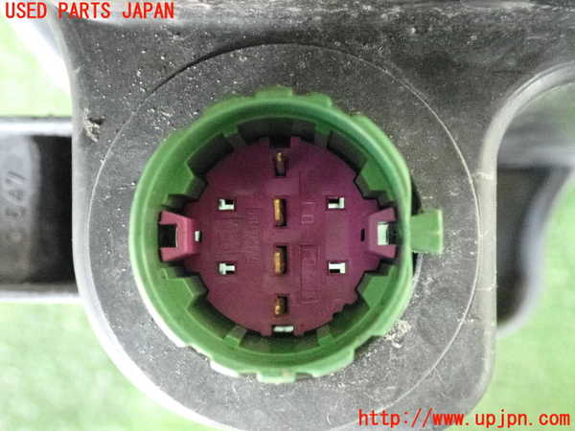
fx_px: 781
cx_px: 288
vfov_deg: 30.9
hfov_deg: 40.4
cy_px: 216
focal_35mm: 47
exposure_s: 1/125
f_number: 3.1
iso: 5000
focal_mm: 8.4
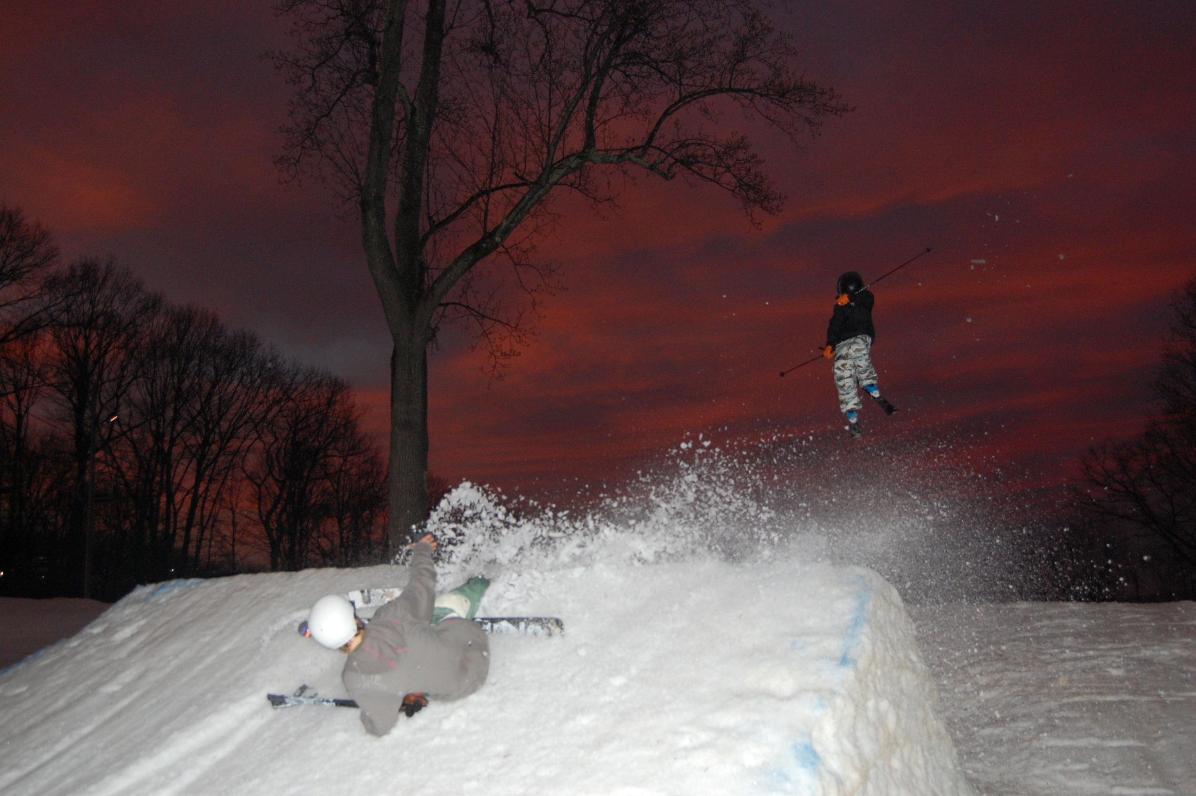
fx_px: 1145
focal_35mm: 34
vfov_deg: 38.3
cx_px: 598
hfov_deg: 55.1
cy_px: 398
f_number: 3.8
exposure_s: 1/500
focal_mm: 23
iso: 800
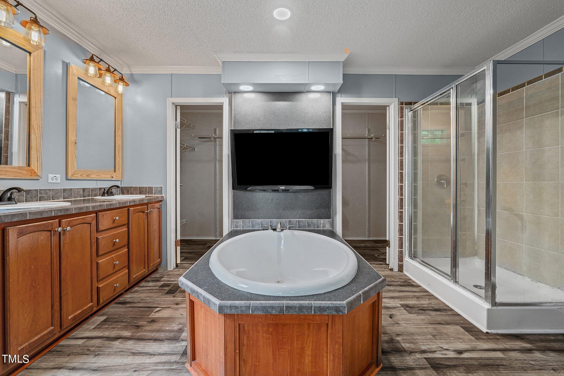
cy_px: 188
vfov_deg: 73.8
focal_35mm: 16
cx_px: 282
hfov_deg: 96.7
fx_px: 251
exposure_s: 1/2.5
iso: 320
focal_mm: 16
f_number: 8
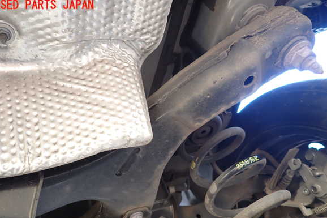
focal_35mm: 27
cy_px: 126
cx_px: 161
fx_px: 245
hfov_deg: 67.4
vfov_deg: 47.7
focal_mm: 4.5
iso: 200
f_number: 2
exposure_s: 1/60
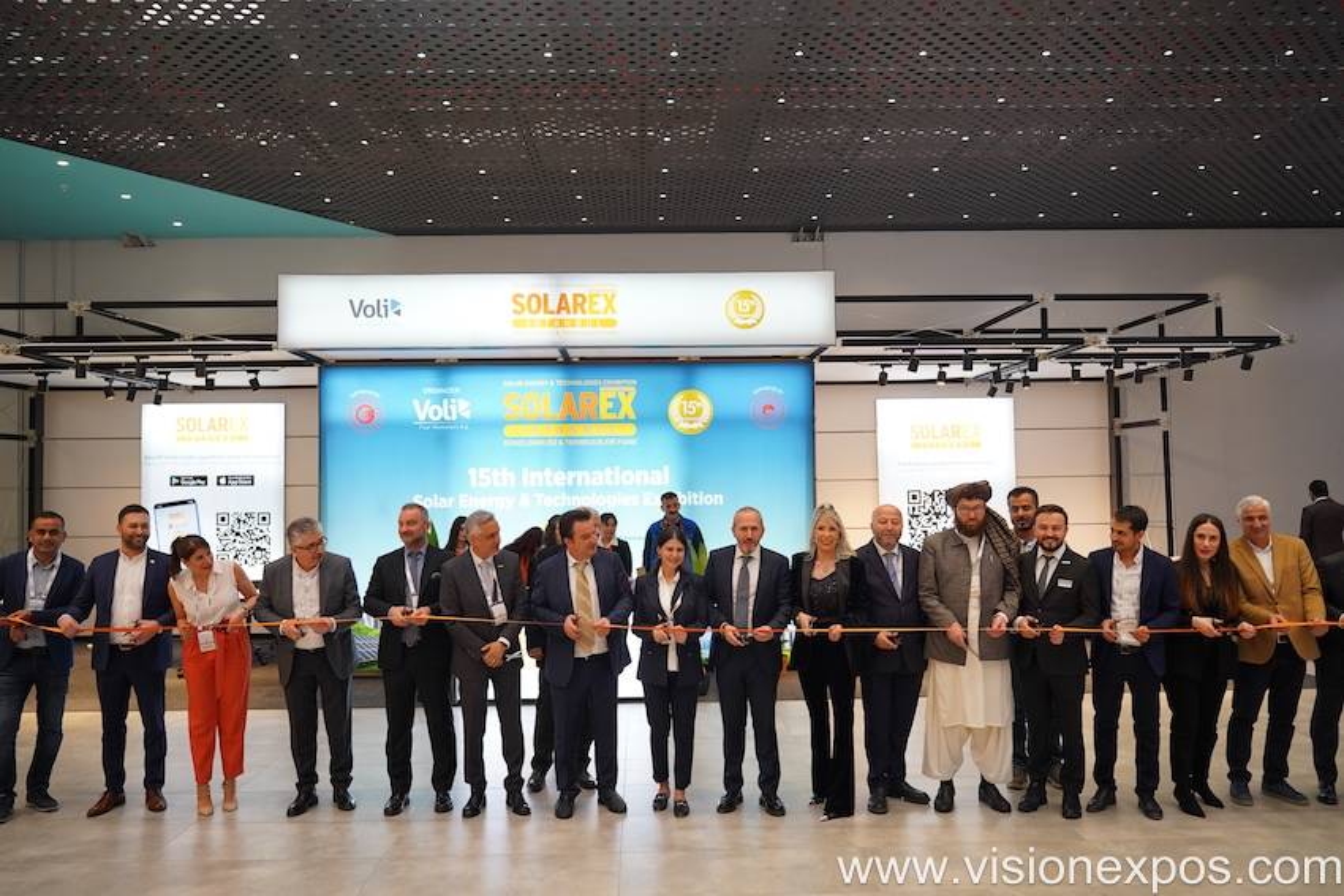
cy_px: 448
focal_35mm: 28
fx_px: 1045
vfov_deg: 46.4
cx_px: 672
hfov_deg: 65.5
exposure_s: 1/160
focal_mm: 28
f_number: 2.8
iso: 800
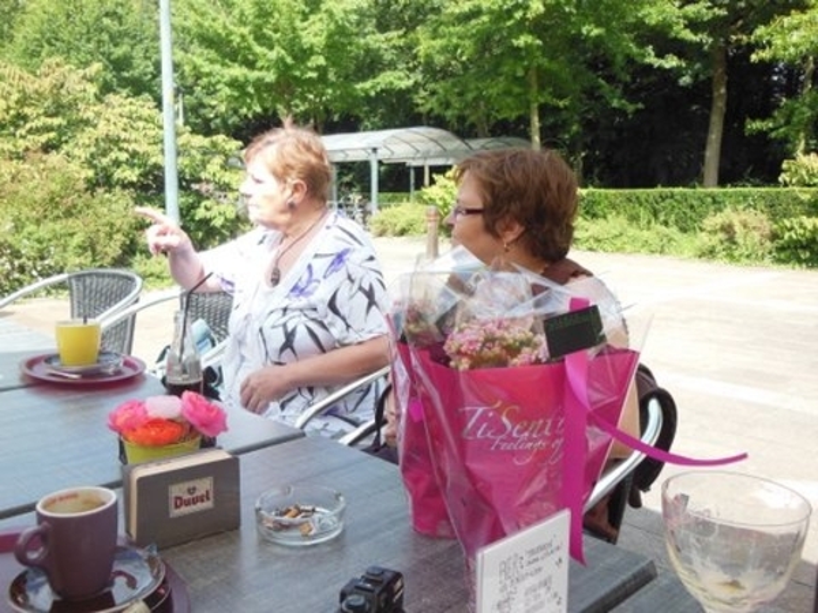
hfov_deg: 54.0
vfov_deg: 41.8
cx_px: 409
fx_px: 803
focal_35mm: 34
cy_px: 306
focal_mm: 6
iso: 125
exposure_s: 1/250
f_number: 3.9
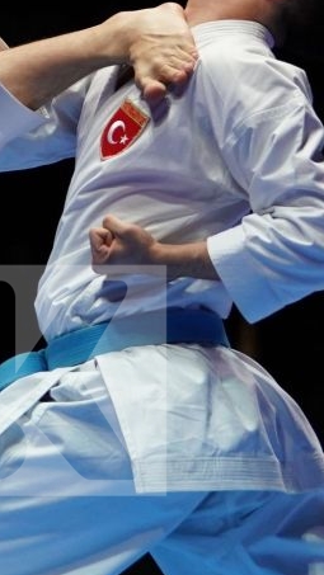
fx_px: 7754
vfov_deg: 4.3
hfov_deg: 2.4
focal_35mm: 508
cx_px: -382
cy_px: 381
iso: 2000
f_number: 2.8
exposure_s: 1/500
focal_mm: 122
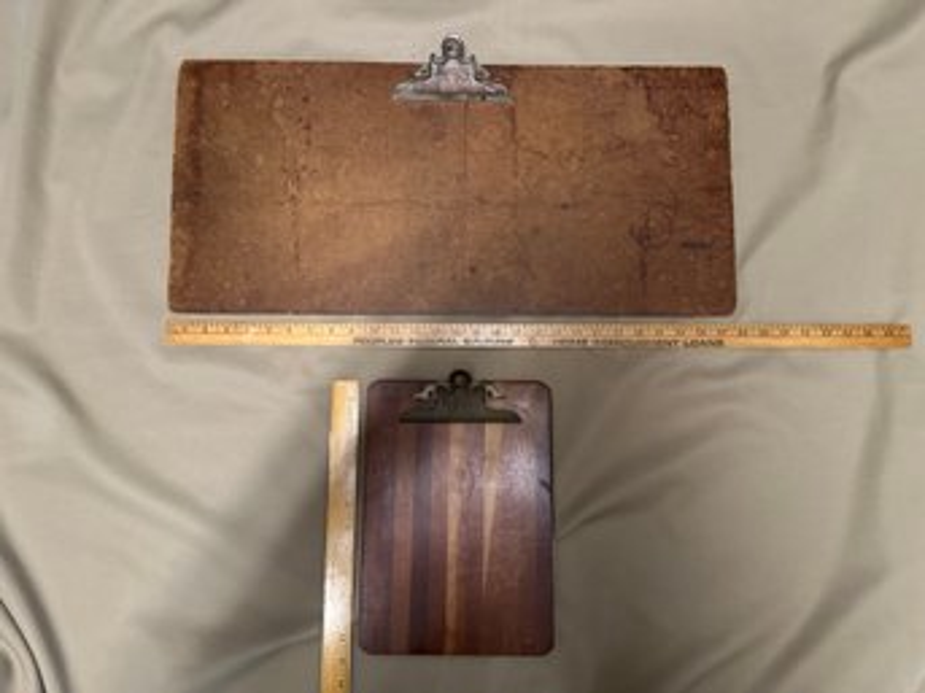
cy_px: 346
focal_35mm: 24
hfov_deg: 71.6
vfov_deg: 56.8
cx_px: 462
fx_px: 641
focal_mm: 6.86
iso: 800
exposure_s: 1/40
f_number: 1.78
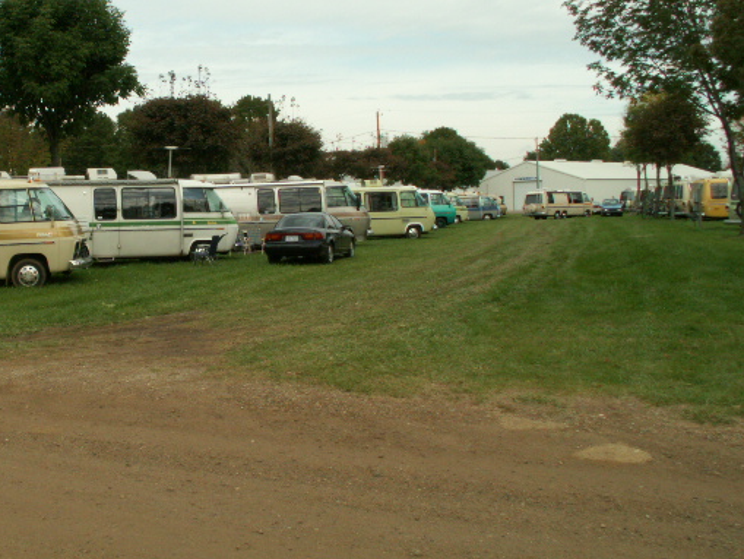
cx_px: 307
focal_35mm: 44
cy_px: 209
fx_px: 946
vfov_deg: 32.7
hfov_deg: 42.8
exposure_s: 1/100
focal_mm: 5.86
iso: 50
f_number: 8
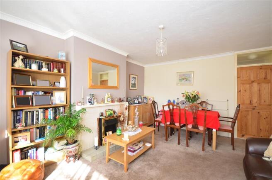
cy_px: 90
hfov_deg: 100.5
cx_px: 136
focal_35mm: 15
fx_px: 113
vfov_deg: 77.0
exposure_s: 1/15
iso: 100
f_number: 4
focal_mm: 10
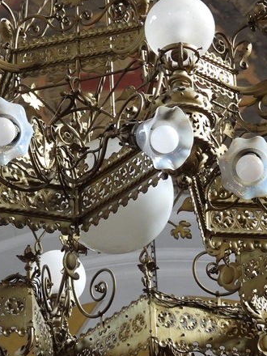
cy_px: 197
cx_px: 99
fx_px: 2170
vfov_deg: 9.4
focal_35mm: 211
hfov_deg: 7.0
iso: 400
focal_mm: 20.5
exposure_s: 1/30
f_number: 4
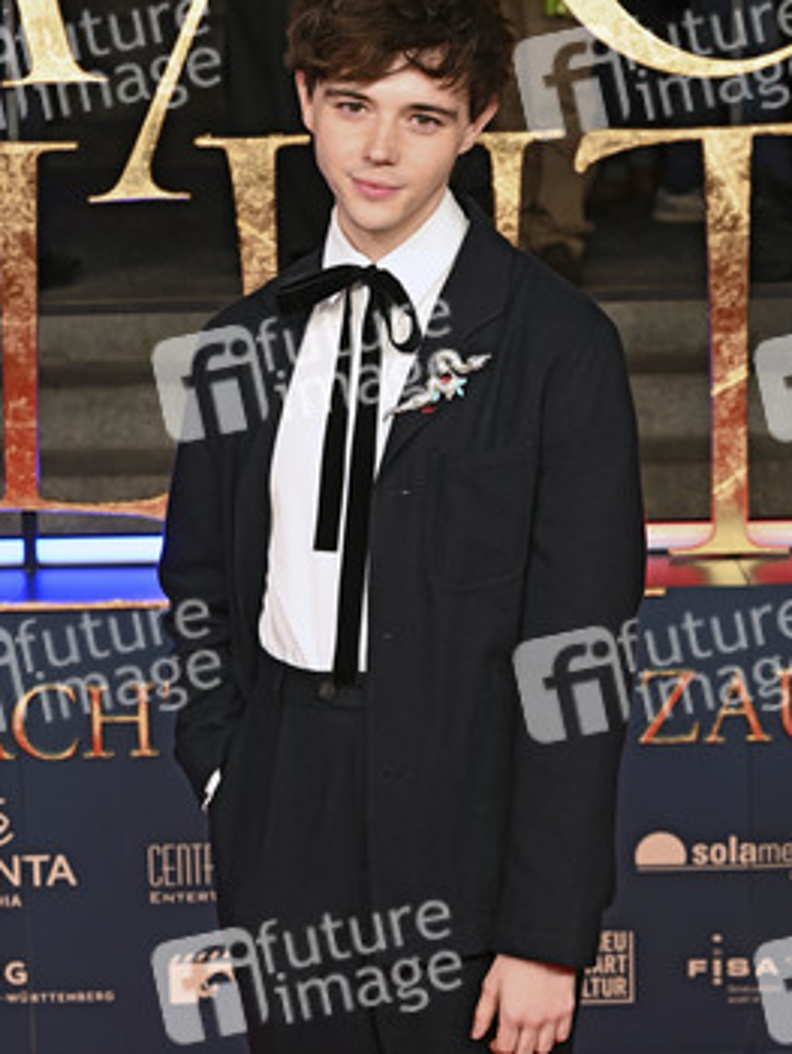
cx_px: 394
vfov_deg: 28.5
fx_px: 2072
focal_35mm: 68
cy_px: 521
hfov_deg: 21.6
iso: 640
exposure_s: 1/125
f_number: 5.6
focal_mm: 62
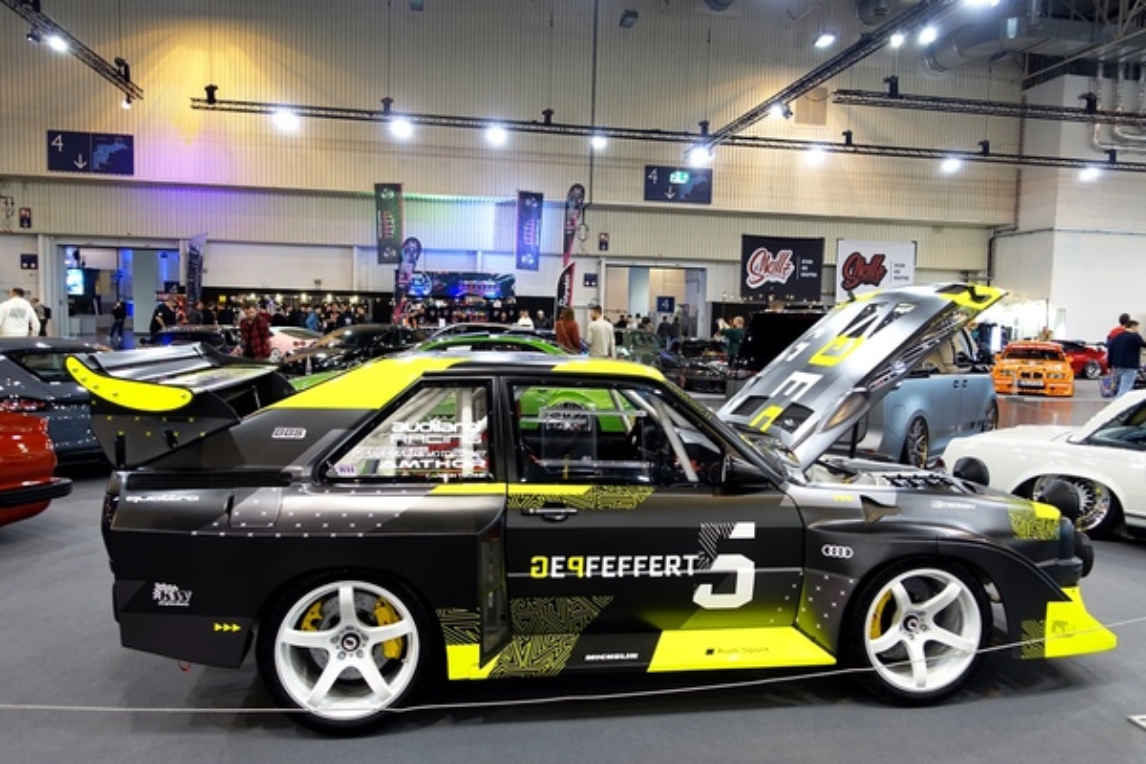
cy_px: 382
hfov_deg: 71.5
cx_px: 573
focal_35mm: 25
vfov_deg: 51.3
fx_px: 796
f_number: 2
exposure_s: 1/30
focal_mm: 9.12
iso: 125
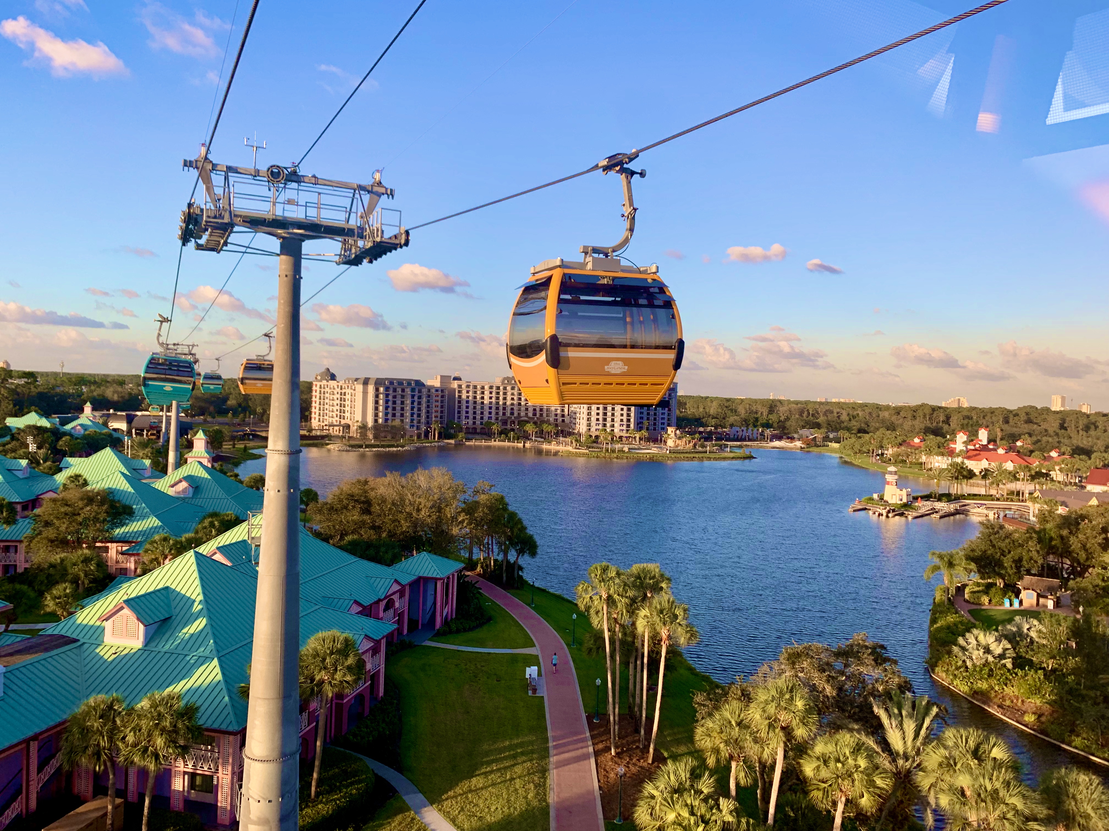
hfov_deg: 67.3
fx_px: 833
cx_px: 554
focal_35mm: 26
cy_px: 416
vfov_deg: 53.1
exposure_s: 1/168
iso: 25
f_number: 1.8
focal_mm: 4.25
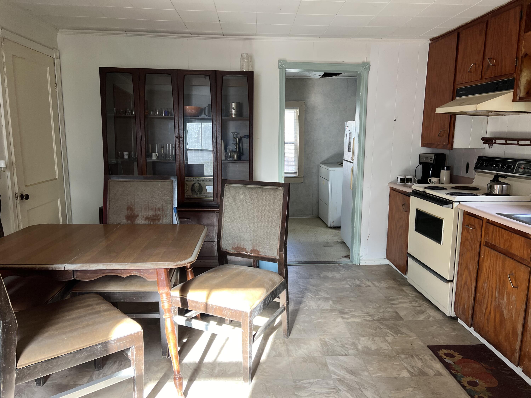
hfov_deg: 67.3
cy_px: 199
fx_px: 399
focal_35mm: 26
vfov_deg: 53.1
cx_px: 266
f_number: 1.5
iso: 125
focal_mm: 5.7
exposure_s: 1/121
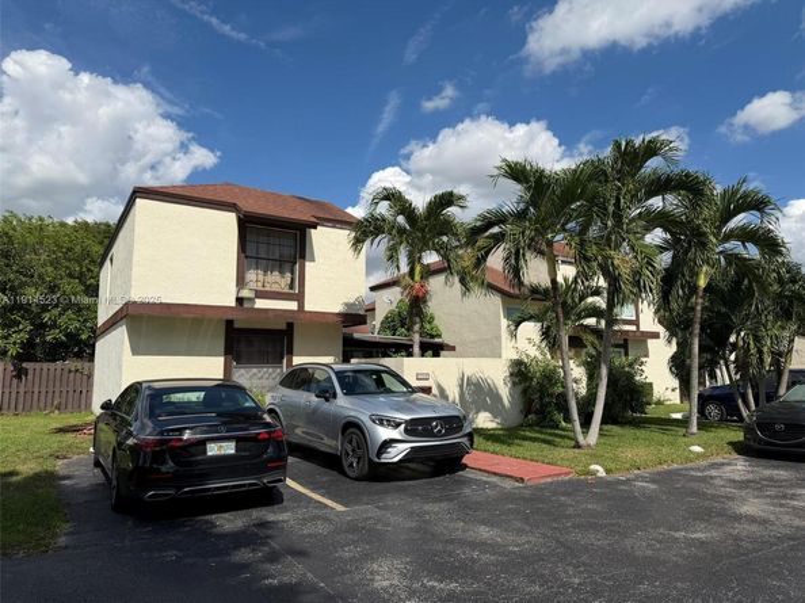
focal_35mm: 24
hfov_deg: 71.6
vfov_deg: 56.8
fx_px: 558
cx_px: 402
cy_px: 302
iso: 80
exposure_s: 1/8130
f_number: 1.78
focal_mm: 6.76
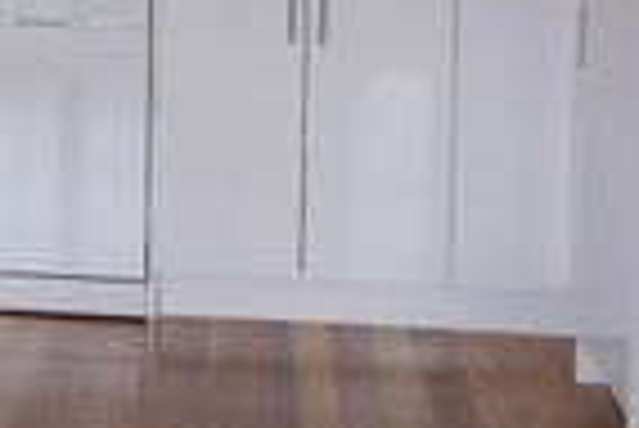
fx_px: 1759
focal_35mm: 99
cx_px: -58
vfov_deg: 13.5
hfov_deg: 19.7
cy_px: -61
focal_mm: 14
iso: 200
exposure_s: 1/200
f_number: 4.5
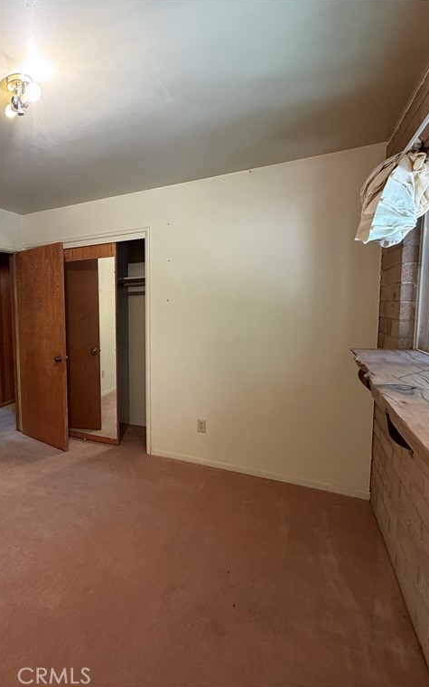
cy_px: 342
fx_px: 374
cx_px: 66
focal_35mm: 20
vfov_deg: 85.1
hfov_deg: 54.1
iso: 250
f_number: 2.2
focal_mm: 2.22
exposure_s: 1/60
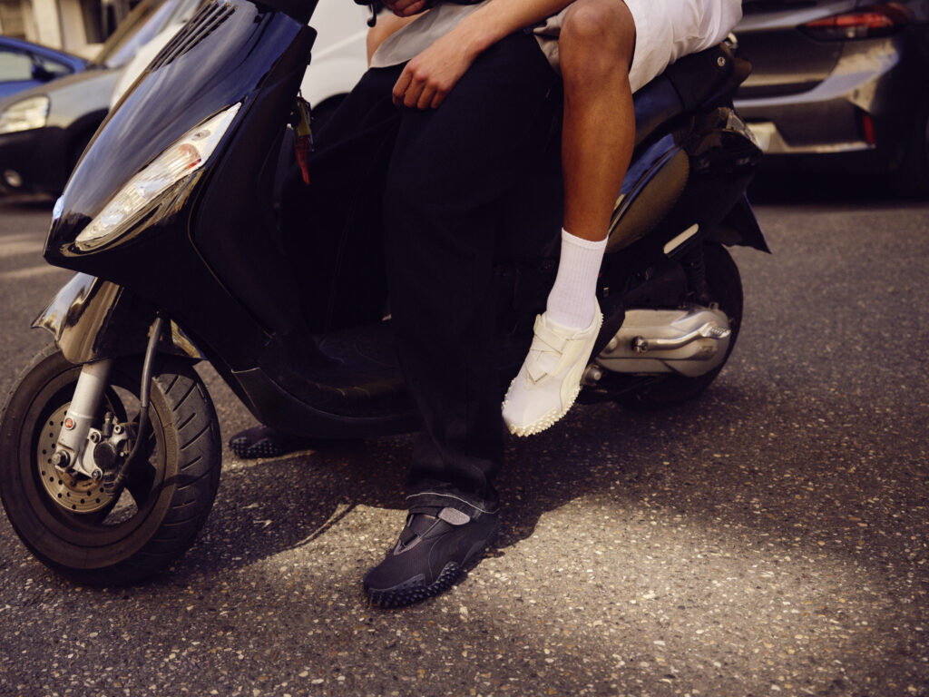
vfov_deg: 39.7
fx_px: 966
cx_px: 464
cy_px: 348
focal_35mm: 36
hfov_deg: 51.4
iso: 200
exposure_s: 1/400
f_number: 4
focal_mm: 45
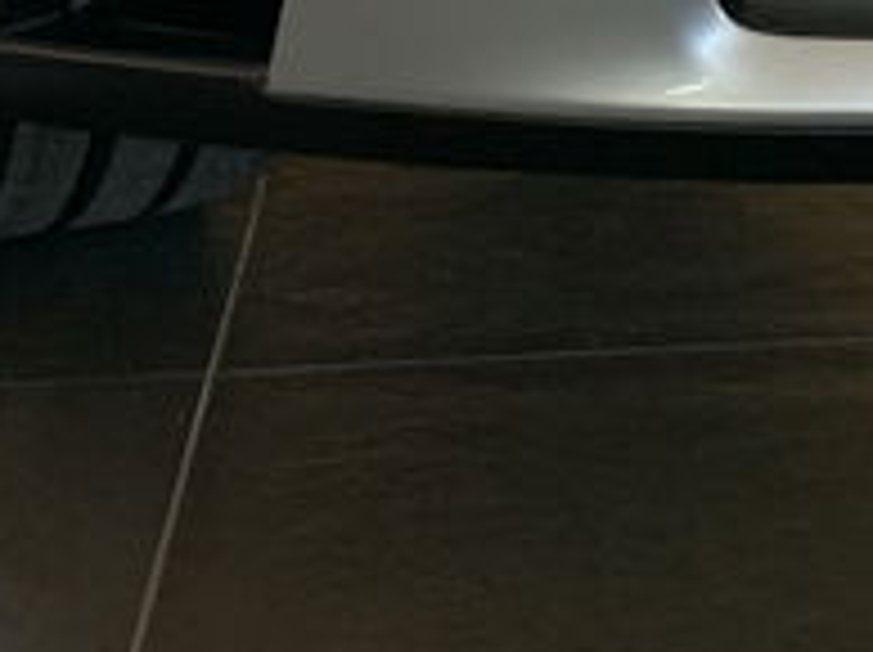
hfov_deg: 19.1
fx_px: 2594
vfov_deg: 13.0
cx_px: 450
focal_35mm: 103
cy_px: -504
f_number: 1.8
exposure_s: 1/60
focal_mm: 4.25
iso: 100
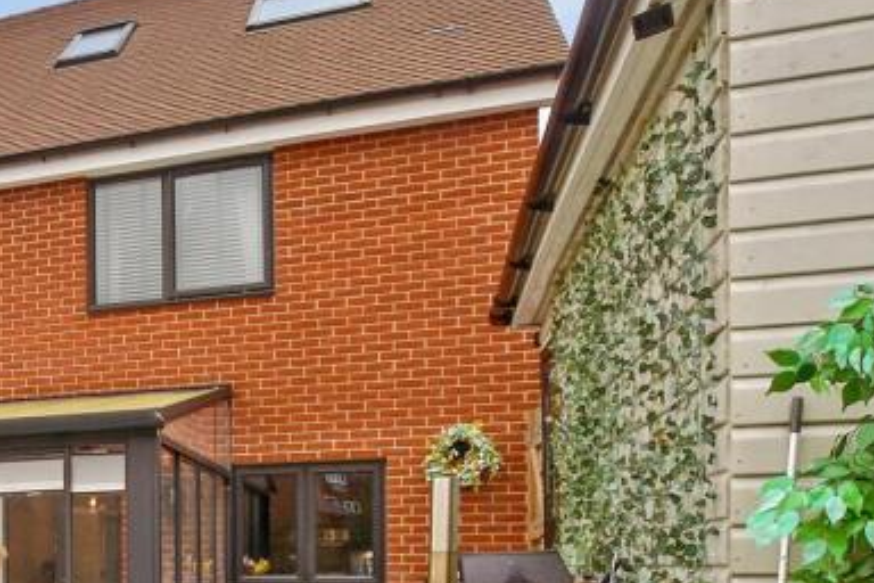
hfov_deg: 40.8
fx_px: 971
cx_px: -46
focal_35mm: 40
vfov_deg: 31.2
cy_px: 566
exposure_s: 1/250
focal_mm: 10
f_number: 8
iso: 160
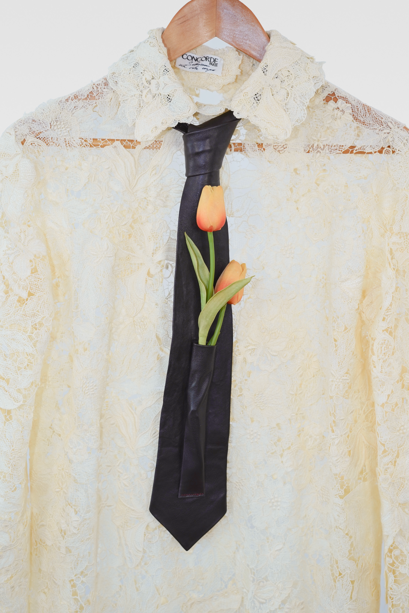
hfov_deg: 27.0
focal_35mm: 50
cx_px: 204
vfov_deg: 39.6
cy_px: 306
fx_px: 852
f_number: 4
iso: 1600
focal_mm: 50
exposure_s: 1/160
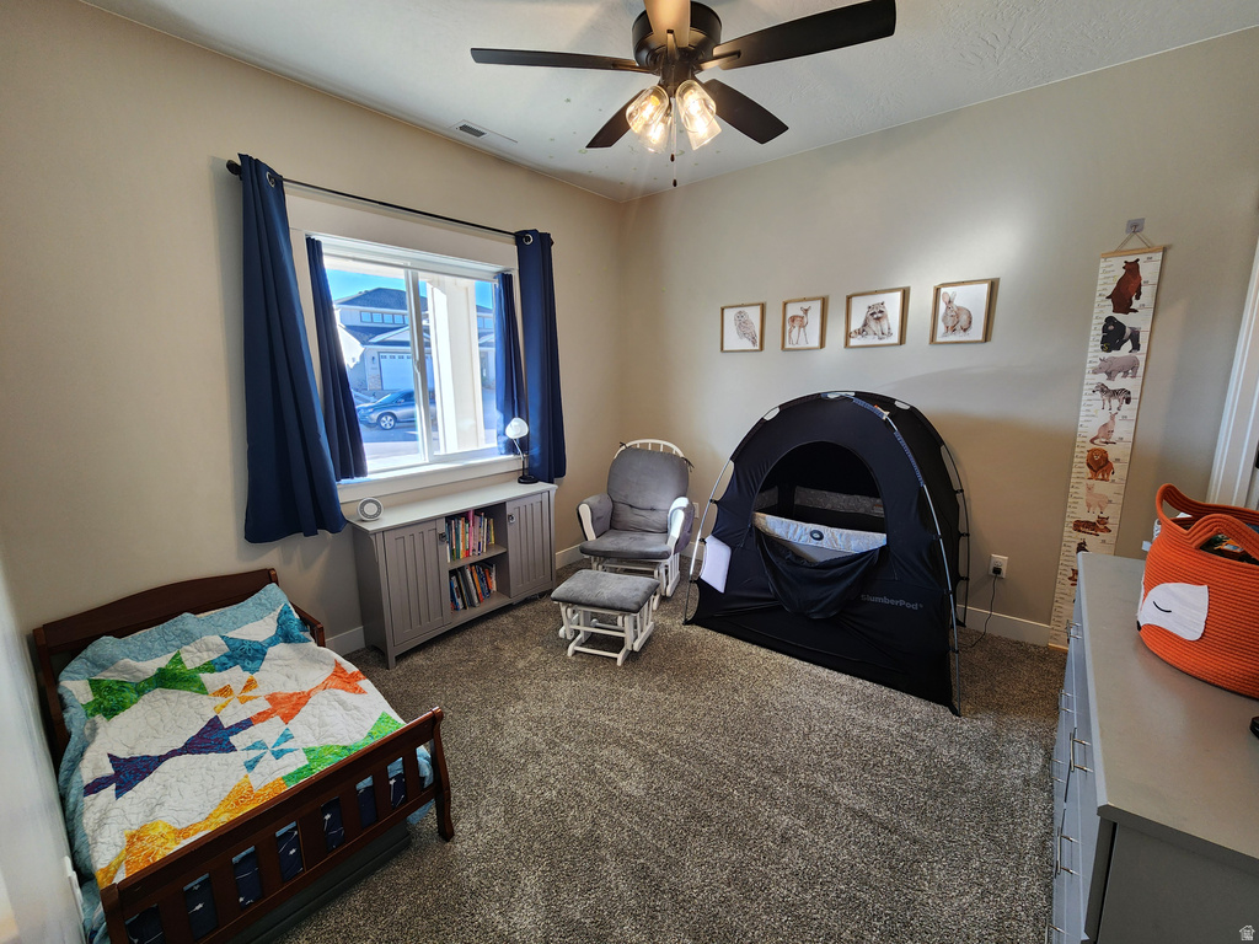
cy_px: 472
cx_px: 630
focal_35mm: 13
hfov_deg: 106.2
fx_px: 473
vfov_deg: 89.9
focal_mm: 2.2
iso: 100
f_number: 2.2
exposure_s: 1/60
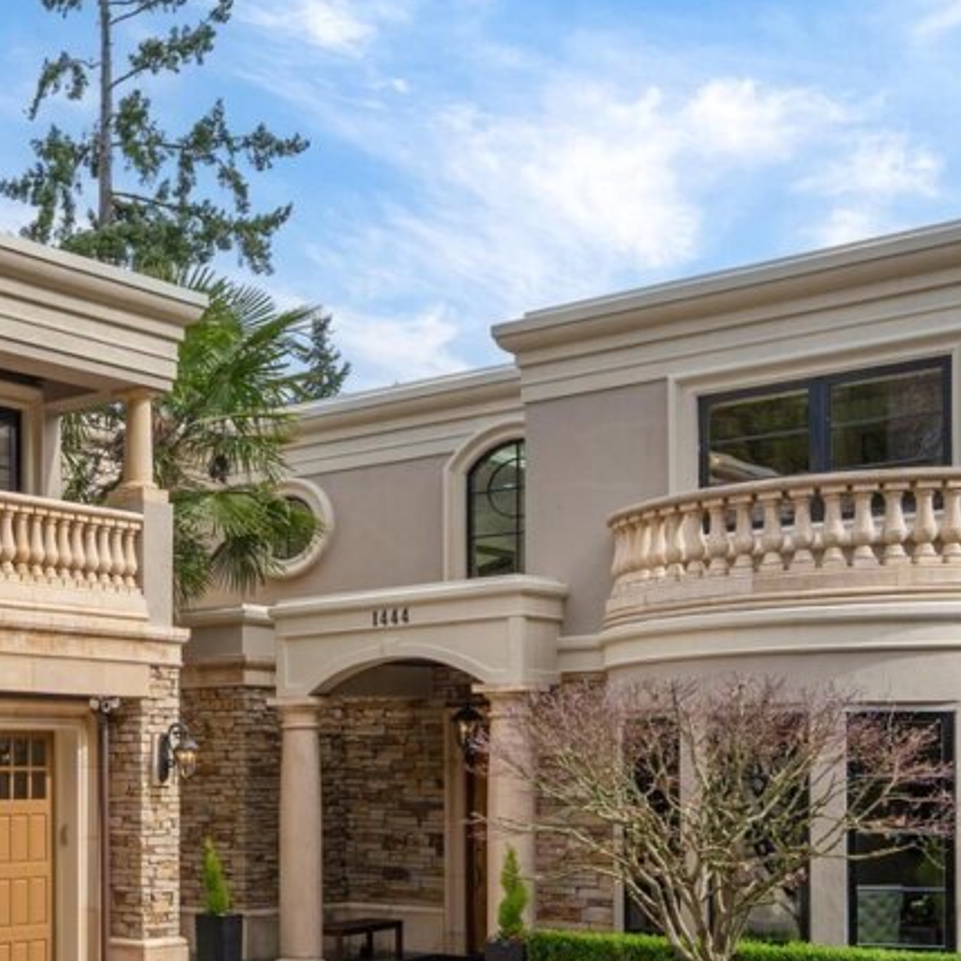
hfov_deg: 32.2
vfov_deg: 33.4
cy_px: 713
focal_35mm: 50
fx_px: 1570
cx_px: 81
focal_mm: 18
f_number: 6.7
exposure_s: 1/200
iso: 100
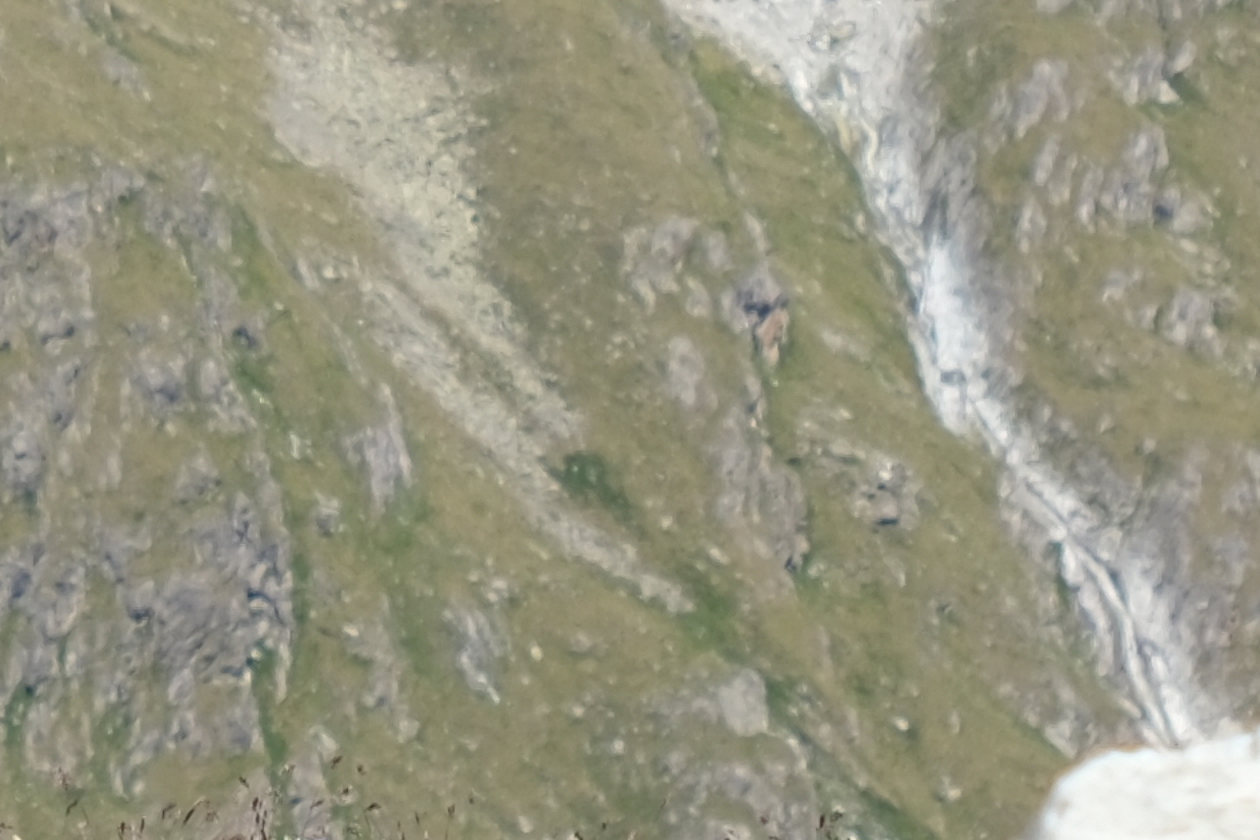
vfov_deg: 4.1
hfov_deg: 6.2
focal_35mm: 330
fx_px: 11549
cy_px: -896
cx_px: -232
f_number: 2.8
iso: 160
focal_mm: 33
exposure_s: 1/2500
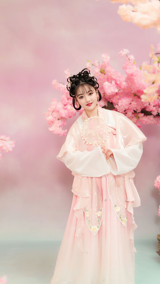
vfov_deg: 39.2
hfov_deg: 22.6
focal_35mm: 53
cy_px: 142
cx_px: 70
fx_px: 400
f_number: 2.2
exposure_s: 1/100
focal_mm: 50
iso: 100
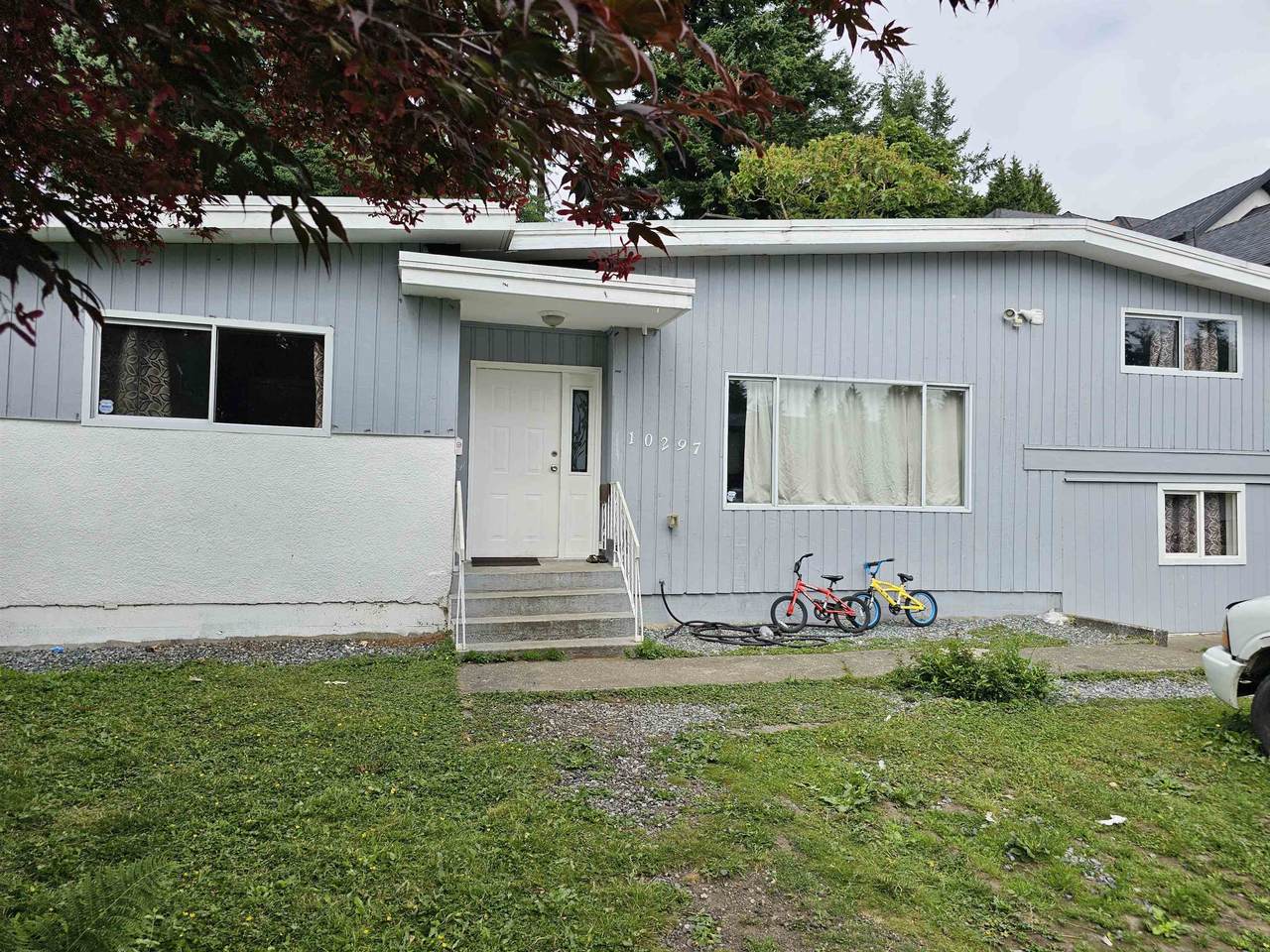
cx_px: 635
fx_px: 844
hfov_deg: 73.9
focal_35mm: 23
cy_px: 476
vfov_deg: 58.9
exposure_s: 1/767
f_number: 1.7
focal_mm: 6.3
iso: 10
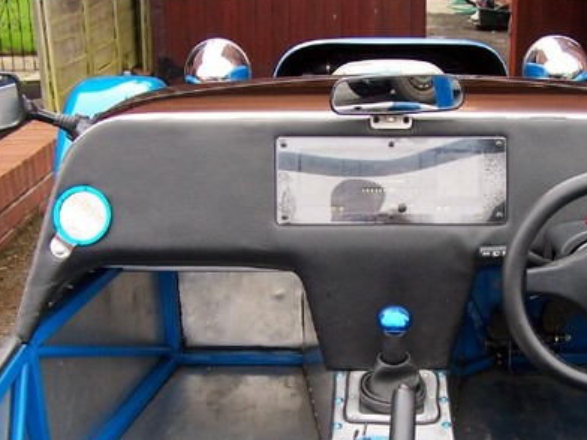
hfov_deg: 31.0
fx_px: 1051
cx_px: 374
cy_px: 278
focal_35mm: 62
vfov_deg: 23.6
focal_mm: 6.3
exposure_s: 1/30
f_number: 2.8
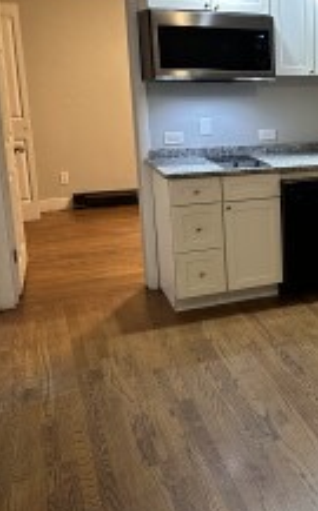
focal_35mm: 47
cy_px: 219
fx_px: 654
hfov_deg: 24.5
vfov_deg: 42.6
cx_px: 391
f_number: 1.78
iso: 320
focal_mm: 6.86
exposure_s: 1/60
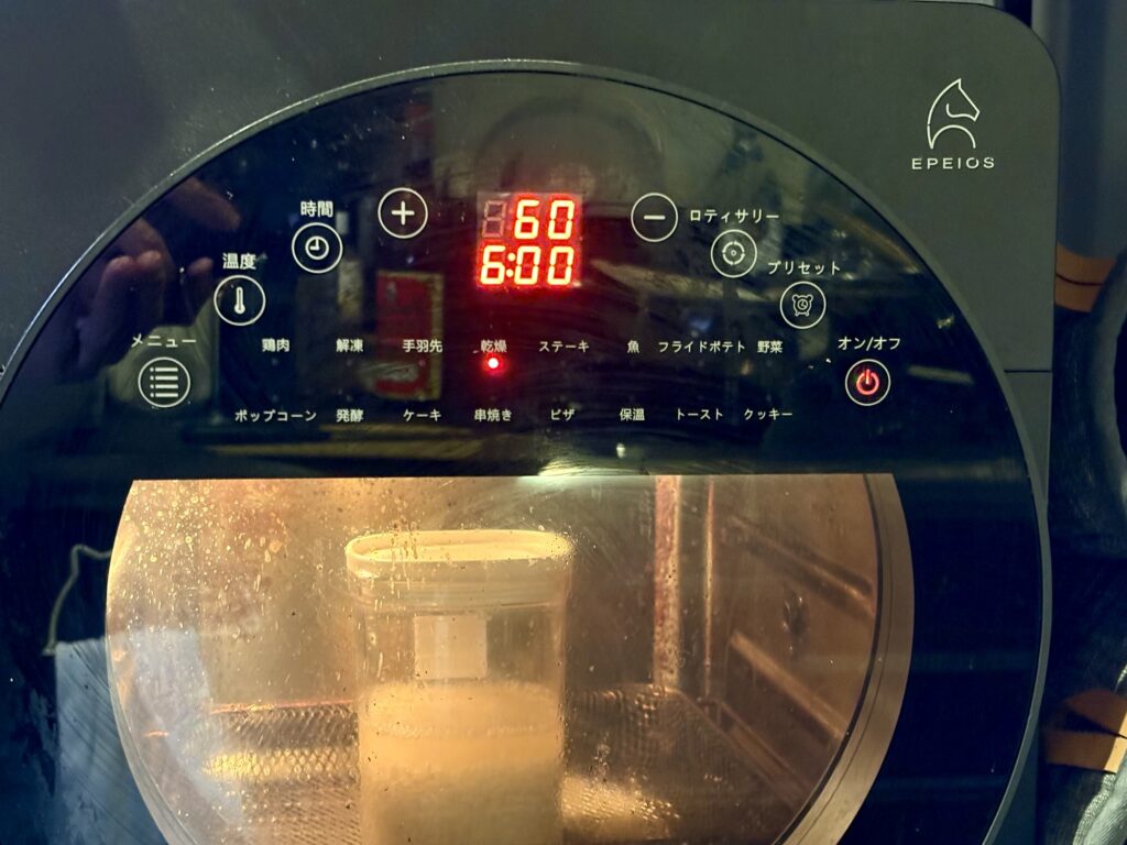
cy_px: 422
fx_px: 1693
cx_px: 564
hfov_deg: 36.8
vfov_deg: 28.0
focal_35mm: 52
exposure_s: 1/19
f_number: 1.6
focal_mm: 5.96
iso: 320
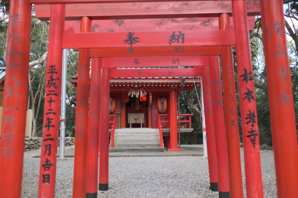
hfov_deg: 54.5
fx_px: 289
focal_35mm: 35
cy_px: 99
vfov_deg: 37.8
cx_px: 149
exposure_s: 1/1900
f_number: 1.4
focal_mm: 23
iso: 800
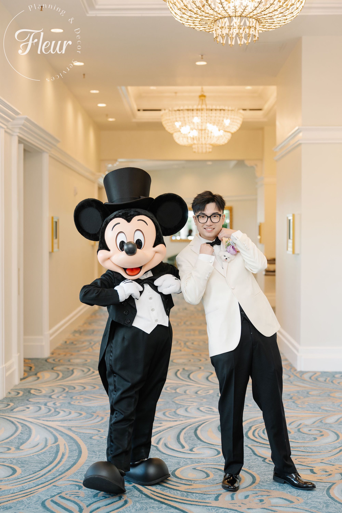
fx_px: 670
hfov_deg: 28.6
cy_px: 256
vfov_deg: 41.9
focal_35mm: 47
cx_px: 171
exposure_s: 1/200
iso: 400
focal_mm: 47
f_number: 2
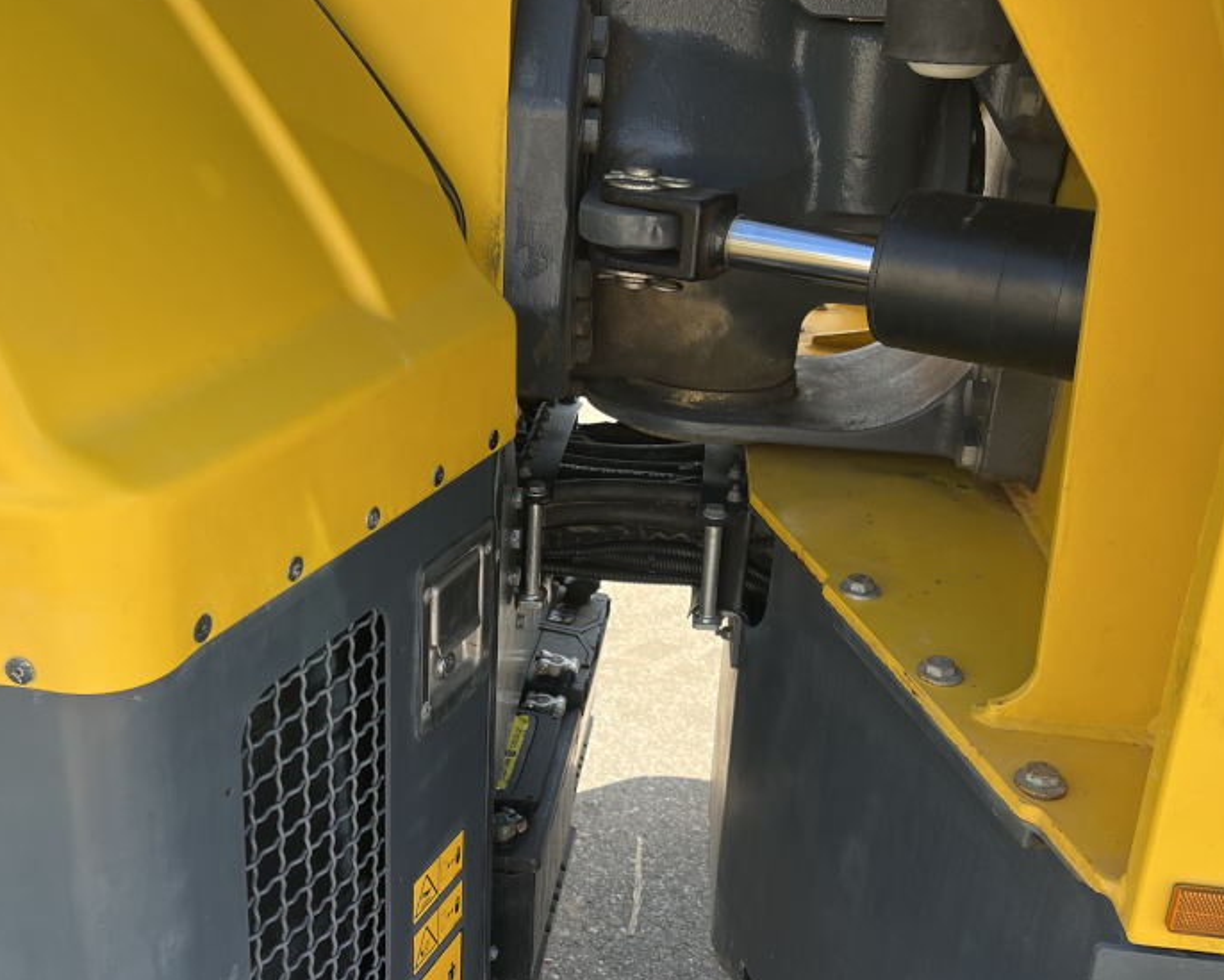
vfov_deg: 40.1
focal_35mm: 37
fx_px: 1341
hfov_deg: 49.0
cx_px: 541
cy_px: 457
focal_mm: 5.7
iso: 50
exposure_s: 1/687
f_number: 1.5
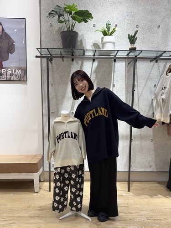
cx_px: 86
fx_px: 158
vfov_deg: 71.6
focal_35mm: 24
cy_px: 114
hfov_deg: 56.8
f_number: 1.78
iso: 64
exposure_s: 1/120
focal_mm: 6.76
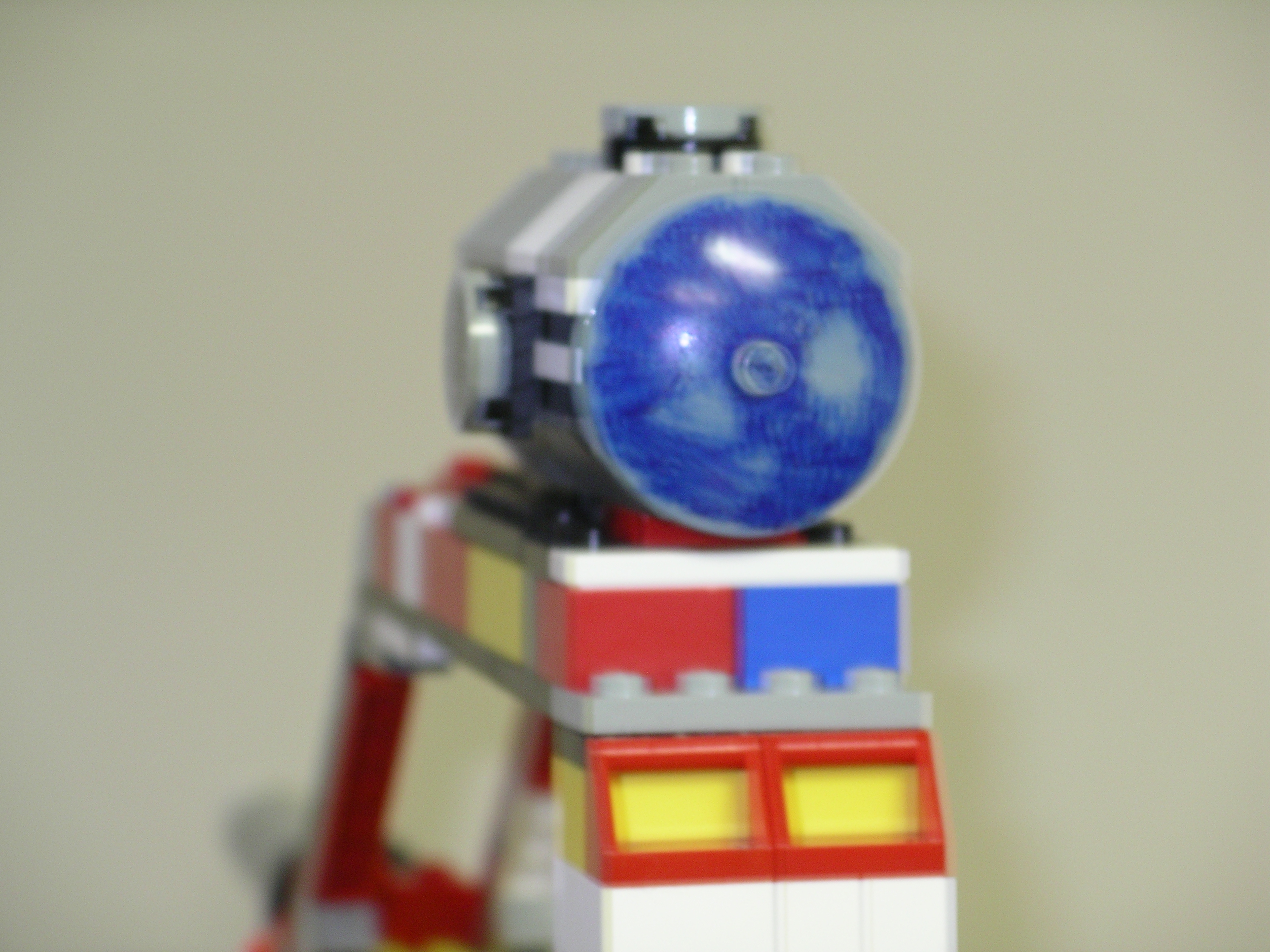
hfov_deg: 12.6
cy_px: 477
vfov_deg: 9.5
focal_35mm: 157
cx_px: 634
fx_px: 5761
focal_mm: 32.5
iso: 200
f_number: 4.4
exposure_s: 1/2.5
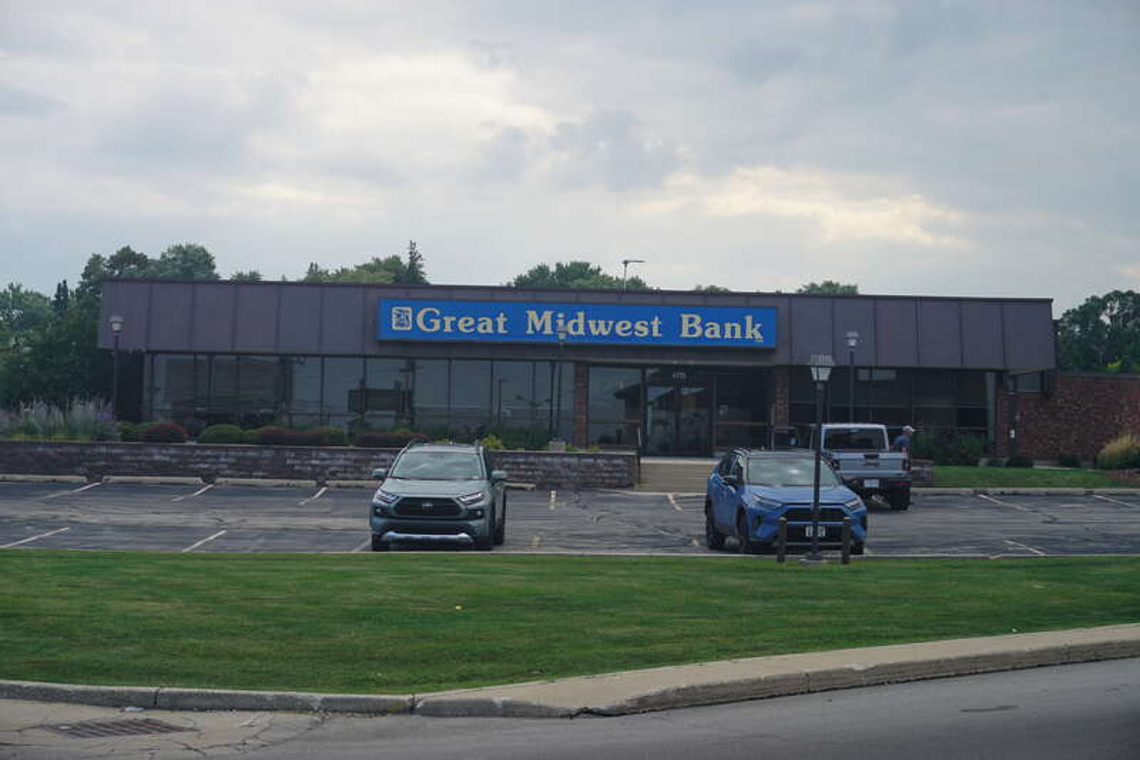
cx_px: 570
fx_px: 1947
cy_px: 380
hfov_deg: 32.6
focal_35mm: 62
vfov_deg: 22.1
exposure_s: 1/125
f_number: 8
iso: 100
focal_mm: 41
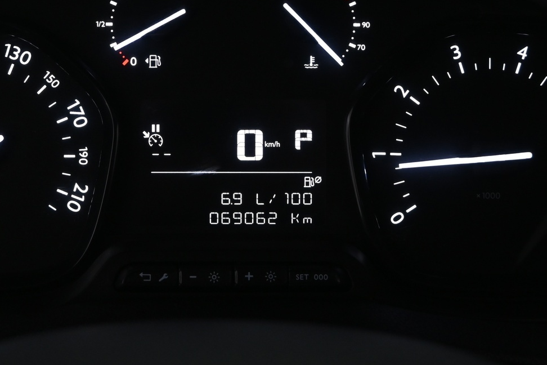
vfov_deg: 16.1
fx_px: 1291
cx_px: 235
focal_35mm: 85
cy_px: 141
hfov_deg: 23.9
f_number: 5
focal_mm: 34
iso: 720
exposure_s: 1/30
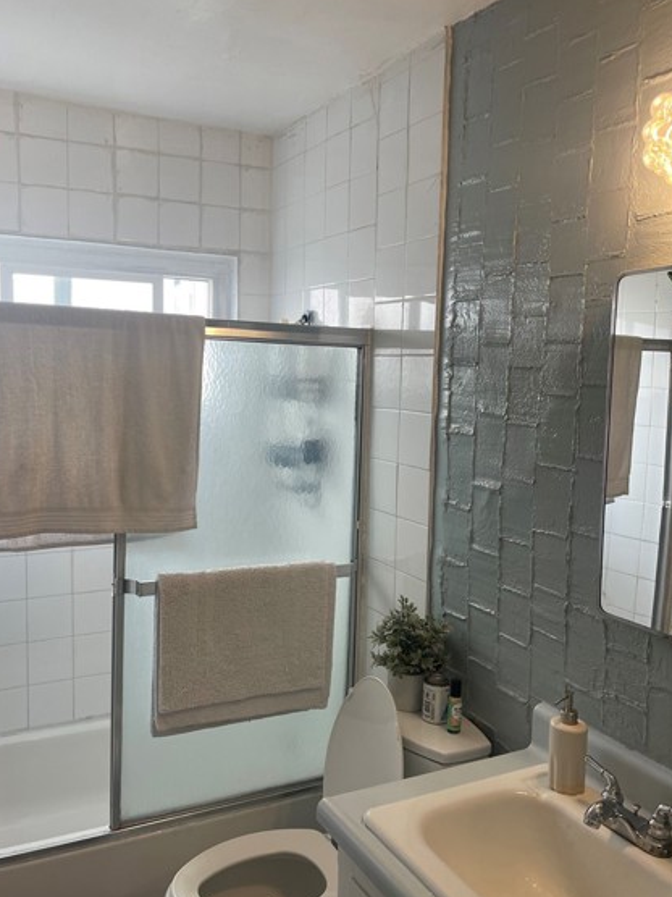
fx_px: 777
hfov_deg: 46.7
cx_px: 292
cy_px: 451
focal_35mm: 30
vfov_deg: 60.0
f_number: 1.6
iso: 64
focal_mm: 5.1
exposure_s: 1/120
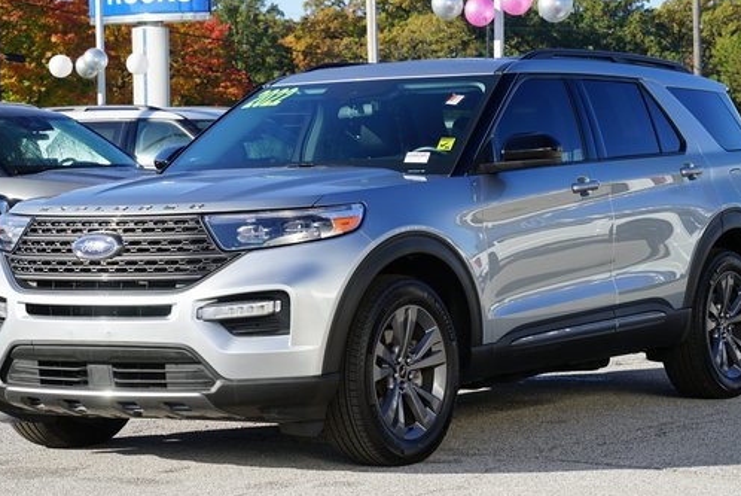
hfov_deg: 19.6
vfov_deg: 13.2
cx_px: 370
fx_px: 2142
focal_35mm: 104
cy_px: 235
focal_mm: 81
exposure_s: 1/125
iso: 100
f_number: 9
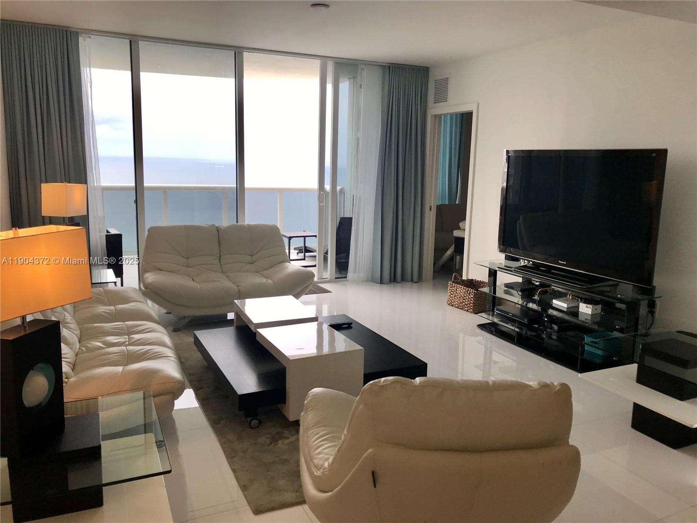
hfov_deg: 63.4
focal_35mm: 28
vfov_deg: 49.7
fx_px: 564
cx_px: 348
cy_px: 262
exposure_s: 1/225
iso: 20
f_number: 1.8
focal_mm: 3.99
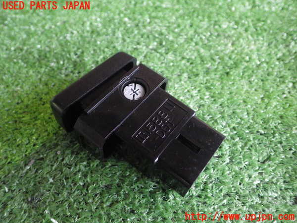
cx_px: 148
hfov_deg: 58.4
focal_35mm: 31
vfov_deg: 45.4
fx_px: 266
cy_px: 112
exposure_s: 1/40
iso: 1600
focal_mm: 5.5
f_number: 2.3
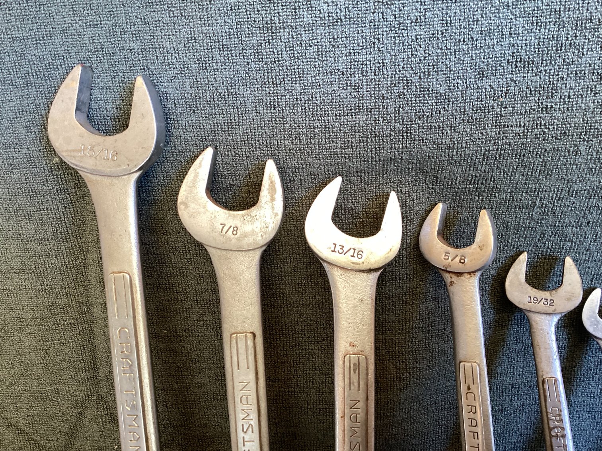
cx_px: 301
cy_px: 226
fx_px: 539
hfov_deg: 58.3
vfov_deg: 45.4
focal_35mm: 31
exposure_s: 1/60
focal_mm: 3.3
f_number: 2.4
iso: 200
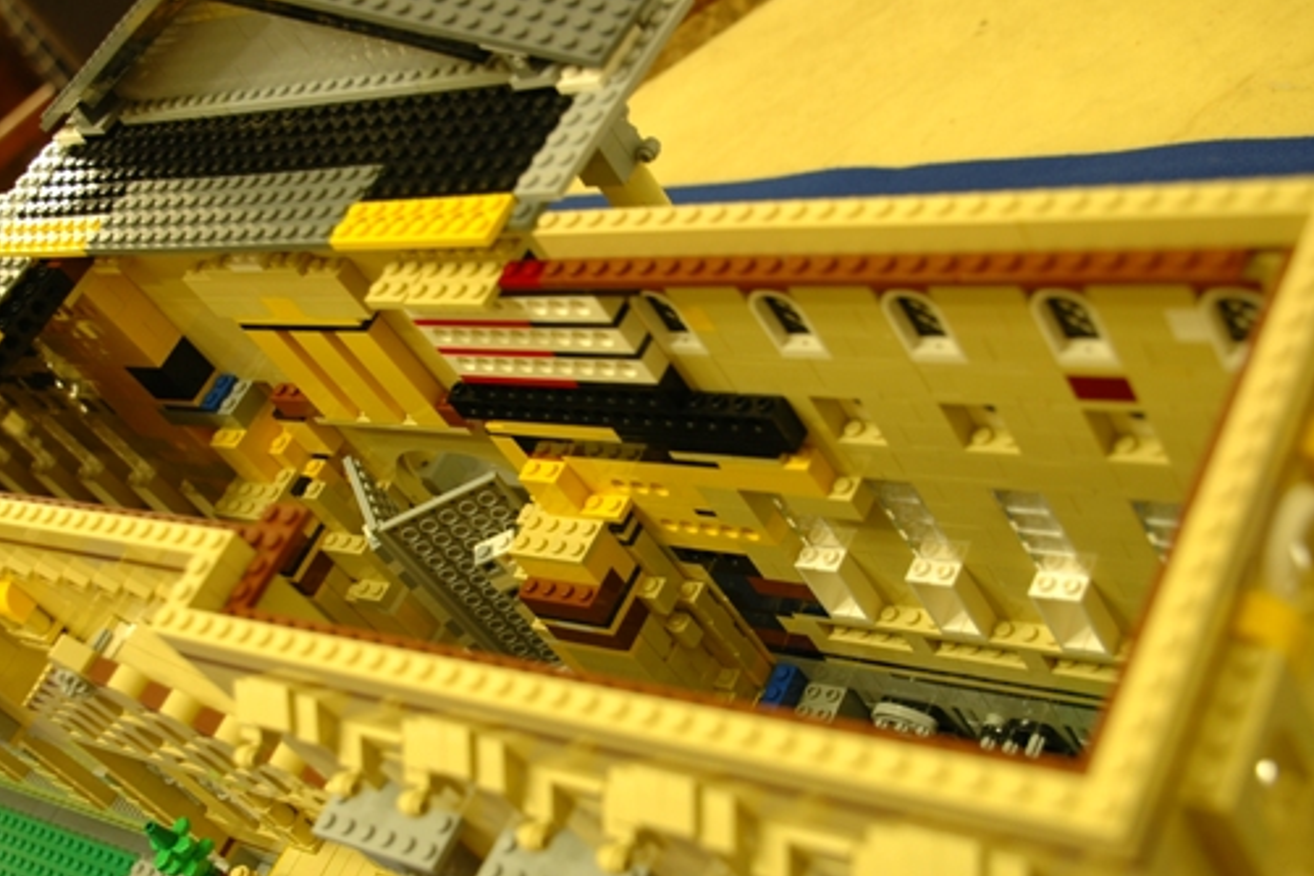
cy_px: 498
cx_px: 616
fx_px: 1774
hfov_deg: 40.6
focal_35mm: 49
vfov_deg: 27.7
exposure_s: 1/4
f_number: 3.8
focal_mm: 27
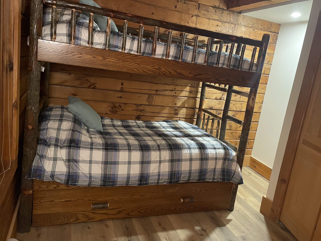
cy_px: 121
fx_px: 250
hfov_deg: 65.3
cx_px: 166
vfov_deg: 51.4
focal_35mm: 27
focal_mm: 4.2
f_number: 1.6
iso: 640
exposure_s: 1/30
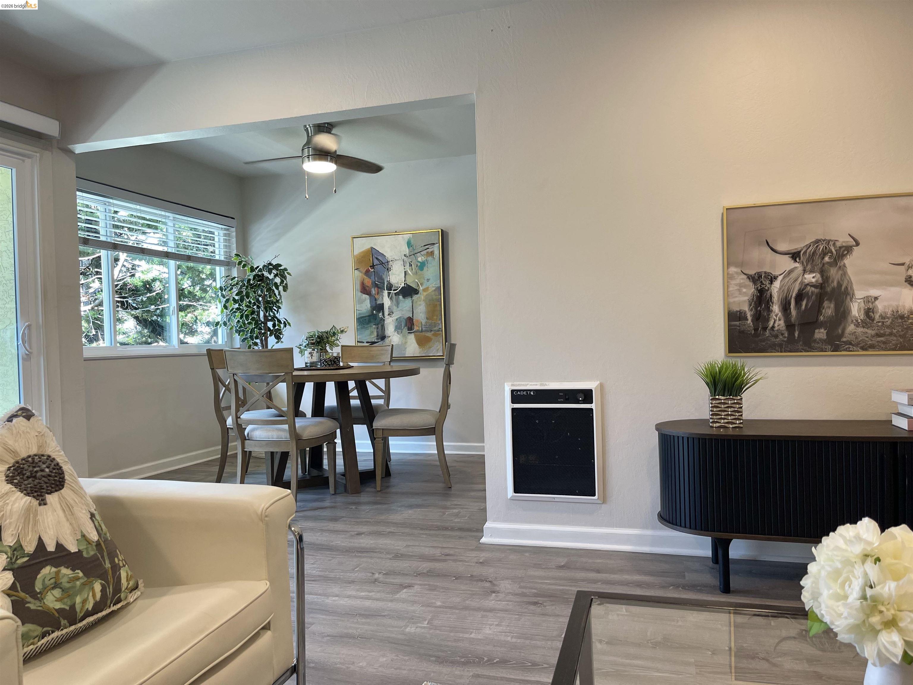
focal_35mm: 25
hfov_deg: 69.4
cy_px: 342
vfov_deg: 54.9
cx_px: 456
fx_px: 659
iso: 80
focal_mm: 5.1
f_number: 1.6
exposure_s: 1/60
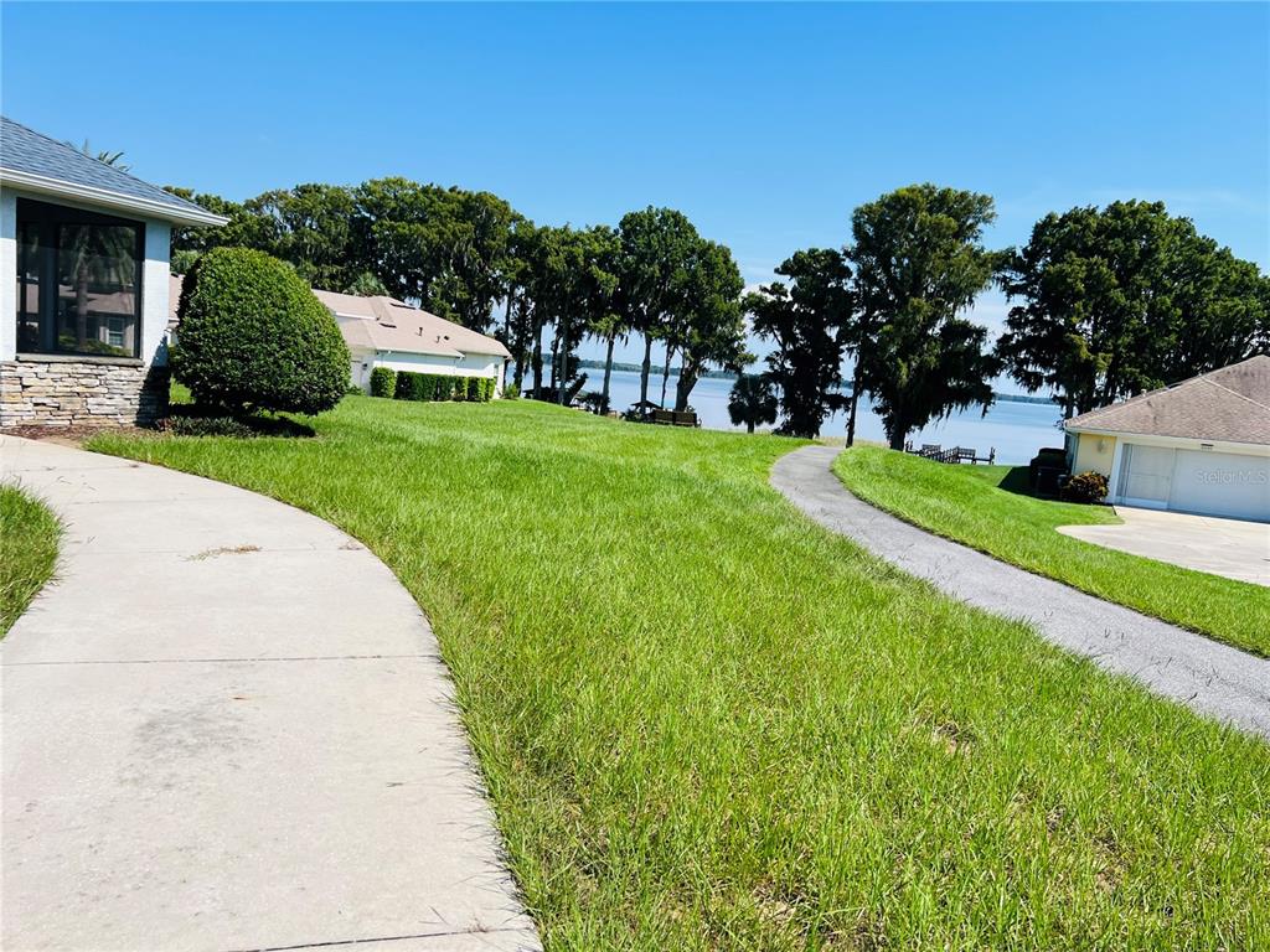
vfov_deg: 53.1
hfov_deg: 67.3
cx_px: 635
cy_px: 476
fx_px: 954
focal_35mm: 26
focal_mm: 5.7
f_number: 1.5
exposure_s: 1/4444
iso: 50
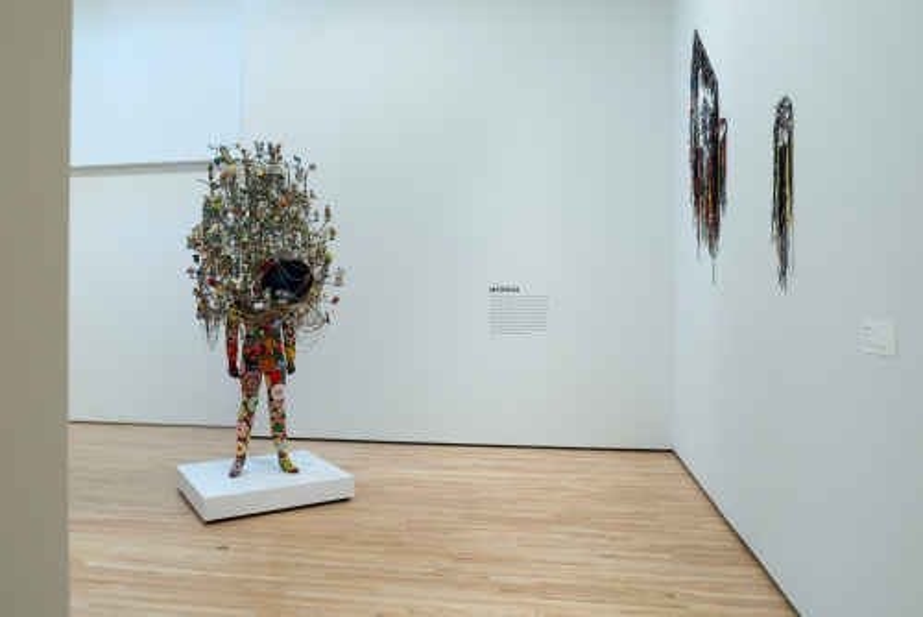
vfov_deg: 49.6
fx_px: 667
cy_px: 308
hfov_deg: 69.4
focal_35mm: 26
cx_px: 462
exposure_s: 1/8
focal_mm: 26
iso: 400
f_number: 8
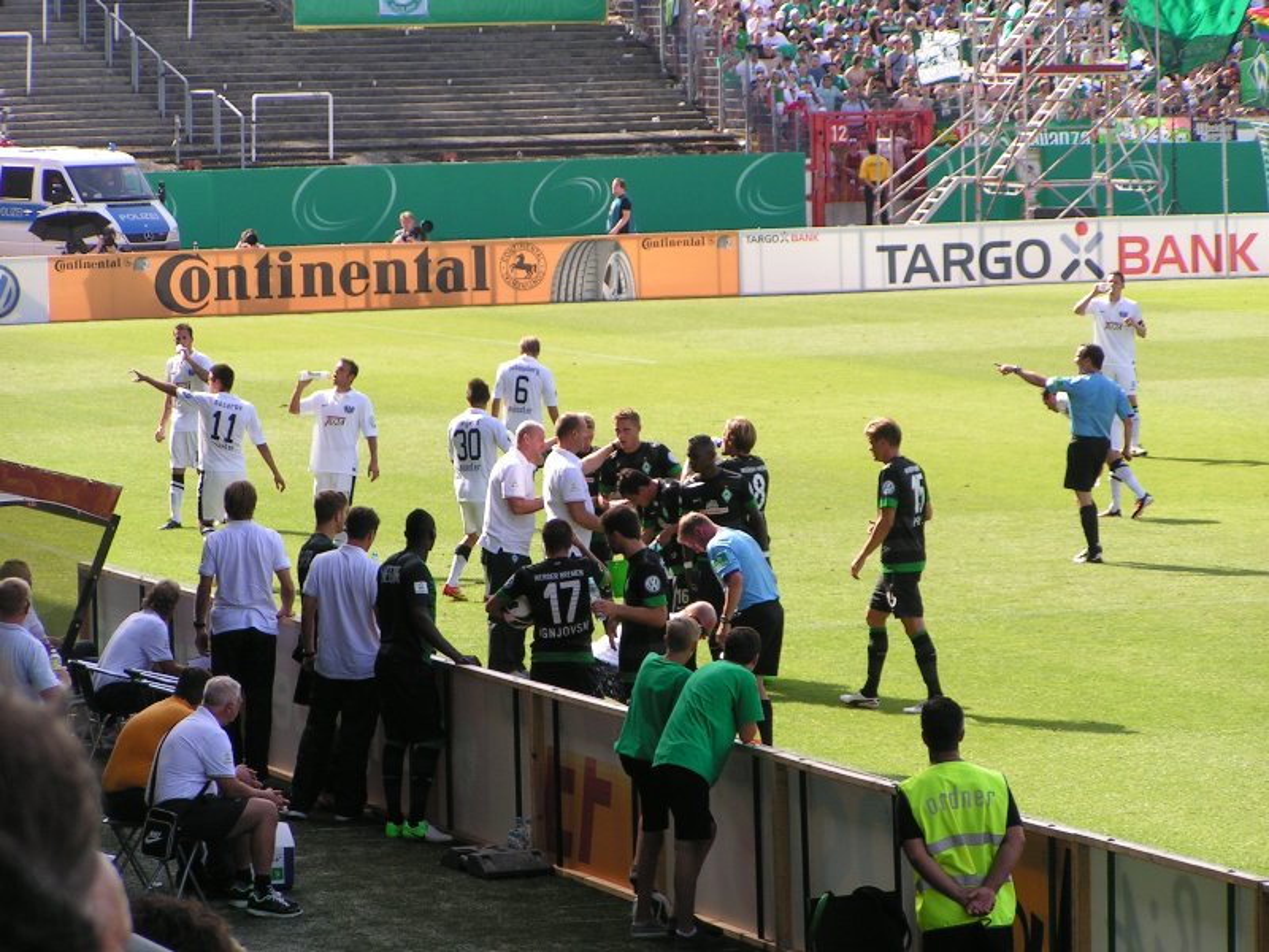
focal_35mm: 188
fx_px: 6892
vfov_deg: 7.9
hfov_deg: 10.5
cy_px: 476
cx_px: 634
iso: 50
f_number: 4.5
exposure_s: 1/250
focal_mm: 28.8
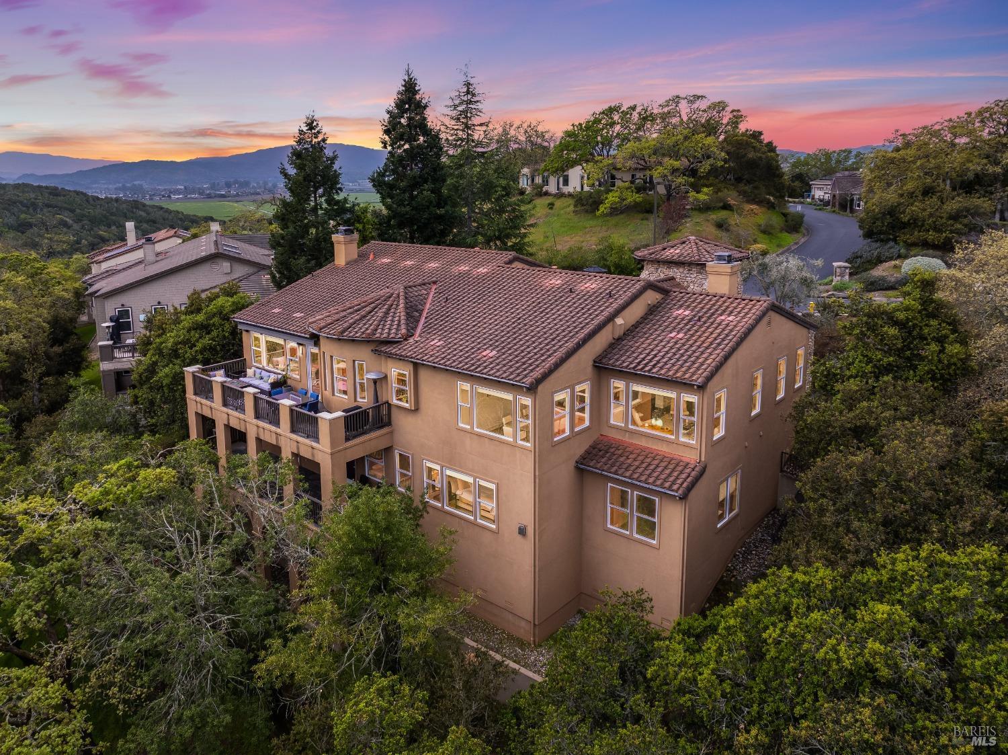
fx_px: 698
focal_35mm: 24
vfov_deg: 56.8
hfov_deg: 71.6
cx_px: 504
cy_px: 378
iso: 100
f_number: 2.8
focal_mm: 12.29
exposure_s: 1/1250
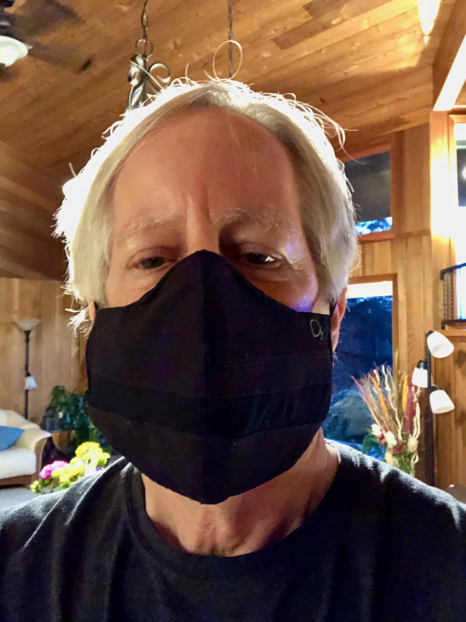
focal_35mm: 33
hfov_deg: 42.9
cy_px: 312
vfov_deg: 55.4
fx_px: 592
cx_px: 231
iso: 1000
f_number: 2.2
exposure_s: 1/15
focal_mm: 2.87
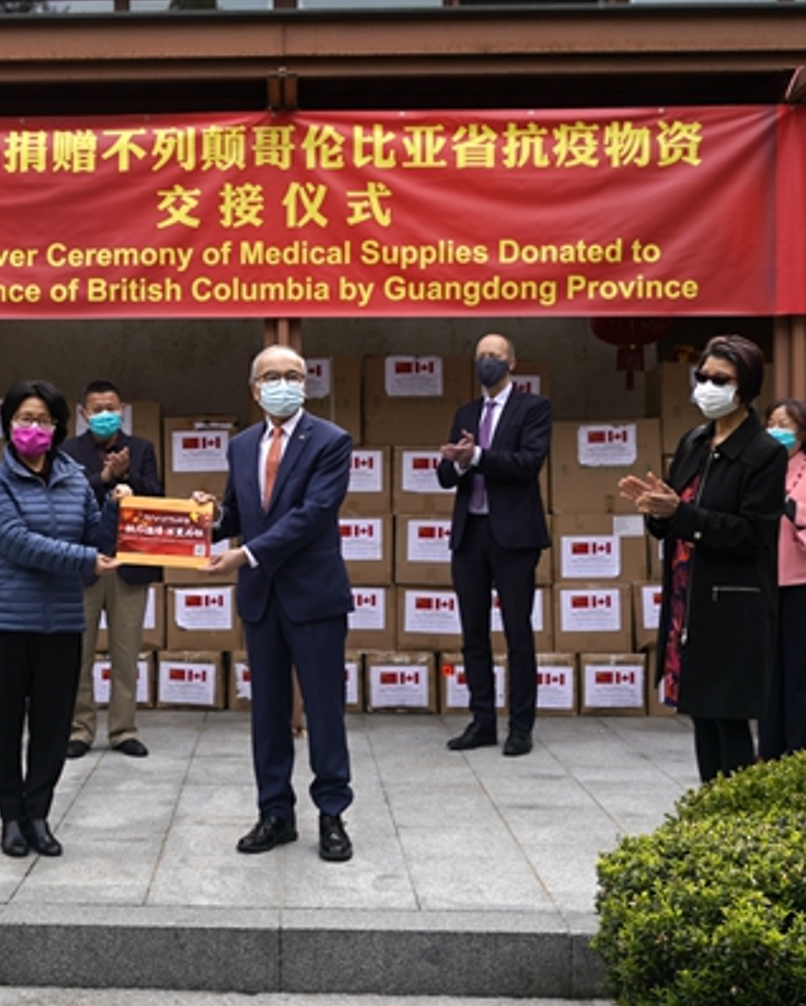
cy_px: 504
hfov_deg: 29.2
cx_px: 200
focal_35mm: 51
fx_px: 1520
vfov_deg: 36.6
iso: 100
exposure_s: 1/250
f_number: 5
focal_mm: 24
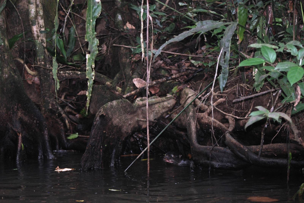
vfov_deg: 11.2
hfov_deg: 16.6
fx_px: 1040
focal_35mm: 123
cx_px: 152
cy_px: 102
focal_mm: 82
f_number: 4
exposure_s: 1/60
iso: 400
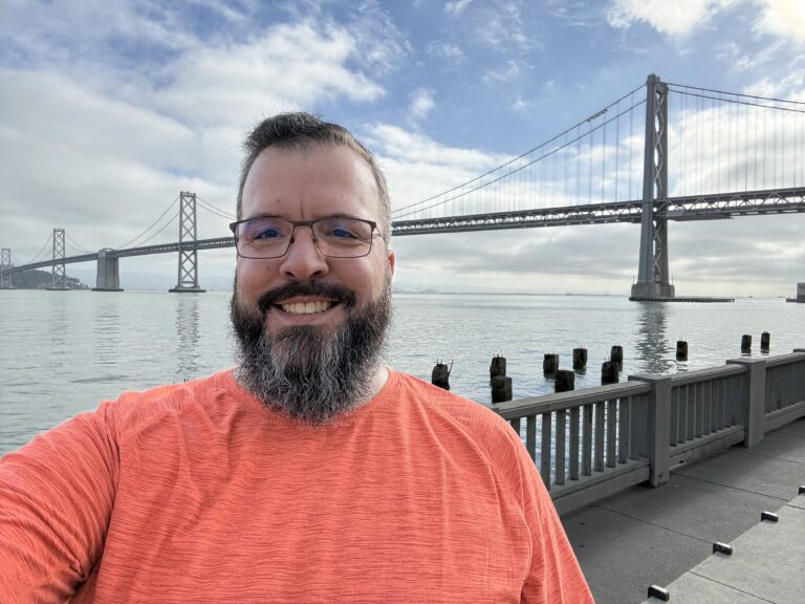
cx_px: 402
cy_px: 302
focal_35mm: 23
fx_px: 535
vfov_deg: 58.9
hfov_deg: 73.9
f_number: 1.9
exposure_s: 1/1795
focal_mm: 2.69
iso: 40
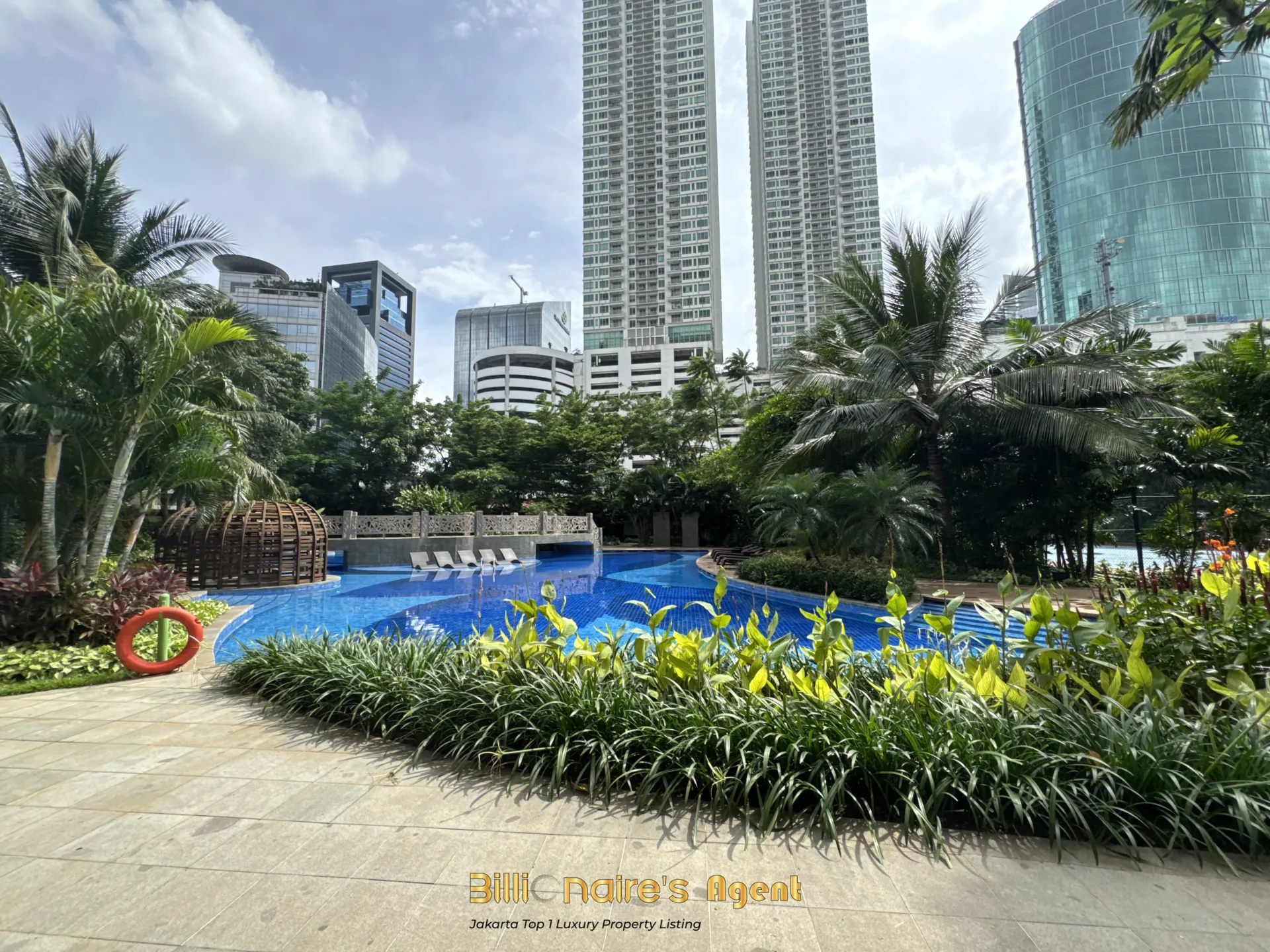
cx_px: 635
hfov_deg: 102.1
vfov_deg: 85.7
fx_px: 514
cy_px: 476
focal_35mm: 14
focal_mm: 2.22
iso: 40
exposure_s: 1/646
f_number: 2.2
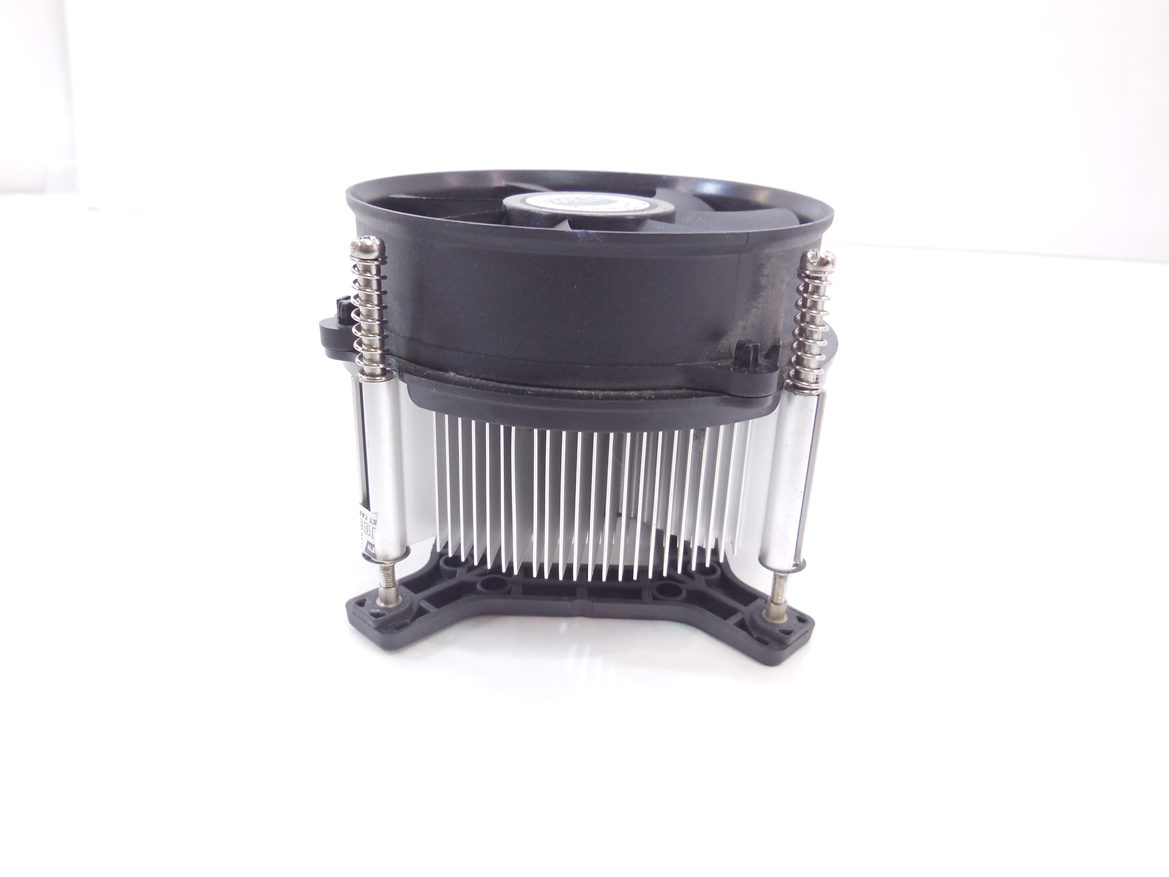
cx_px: 584
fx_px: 844
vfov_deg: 54.9
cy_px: 438
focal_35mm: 25
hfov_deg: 69.4
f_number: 3.1
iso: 125
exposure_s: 1/30
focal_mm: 4.5
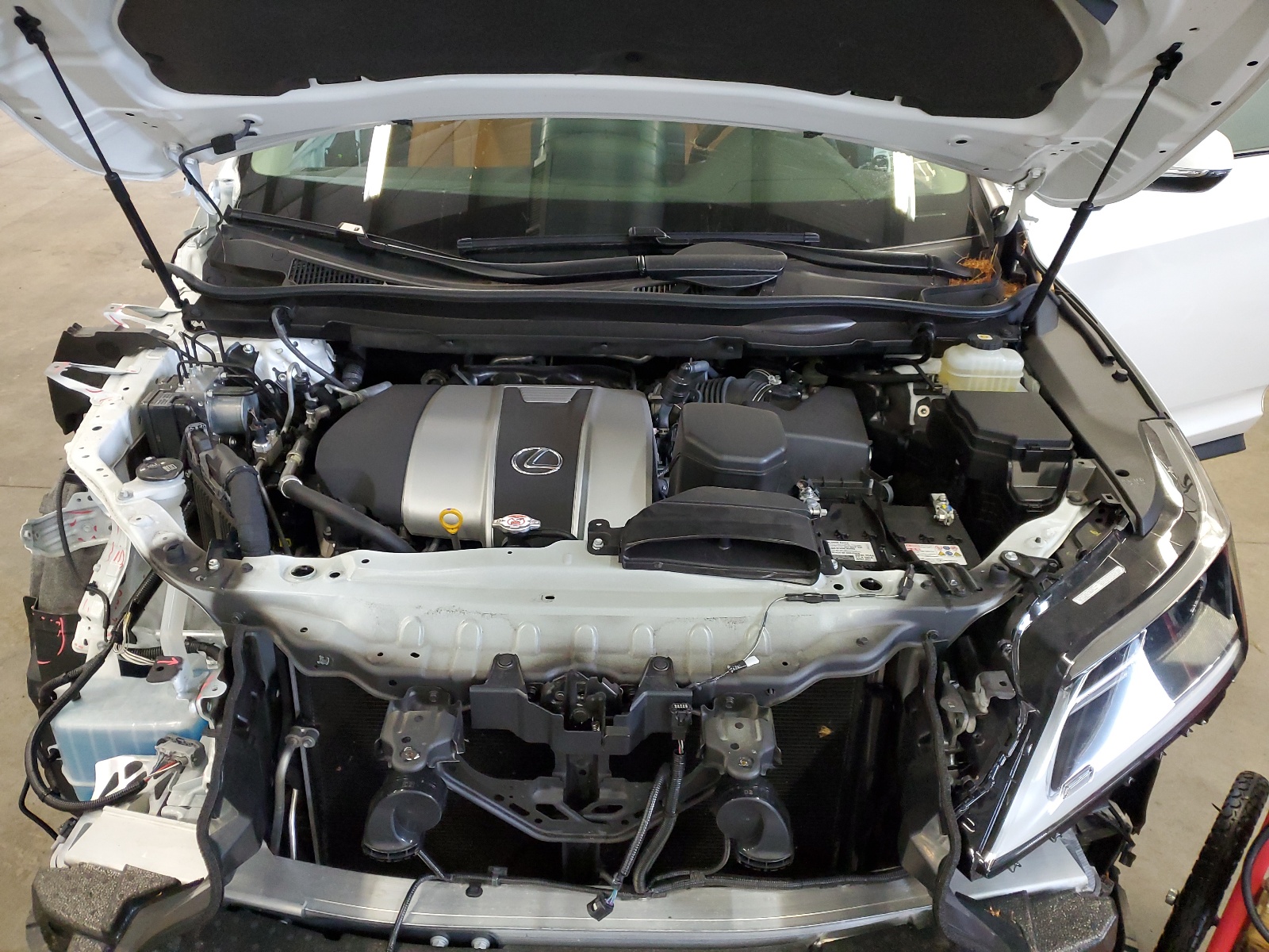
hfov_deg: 67.3
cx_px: 634
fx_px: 953
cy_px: 476
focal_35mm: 26
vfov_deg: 53.1
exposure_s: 1/60.2
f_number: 1.5
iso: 235
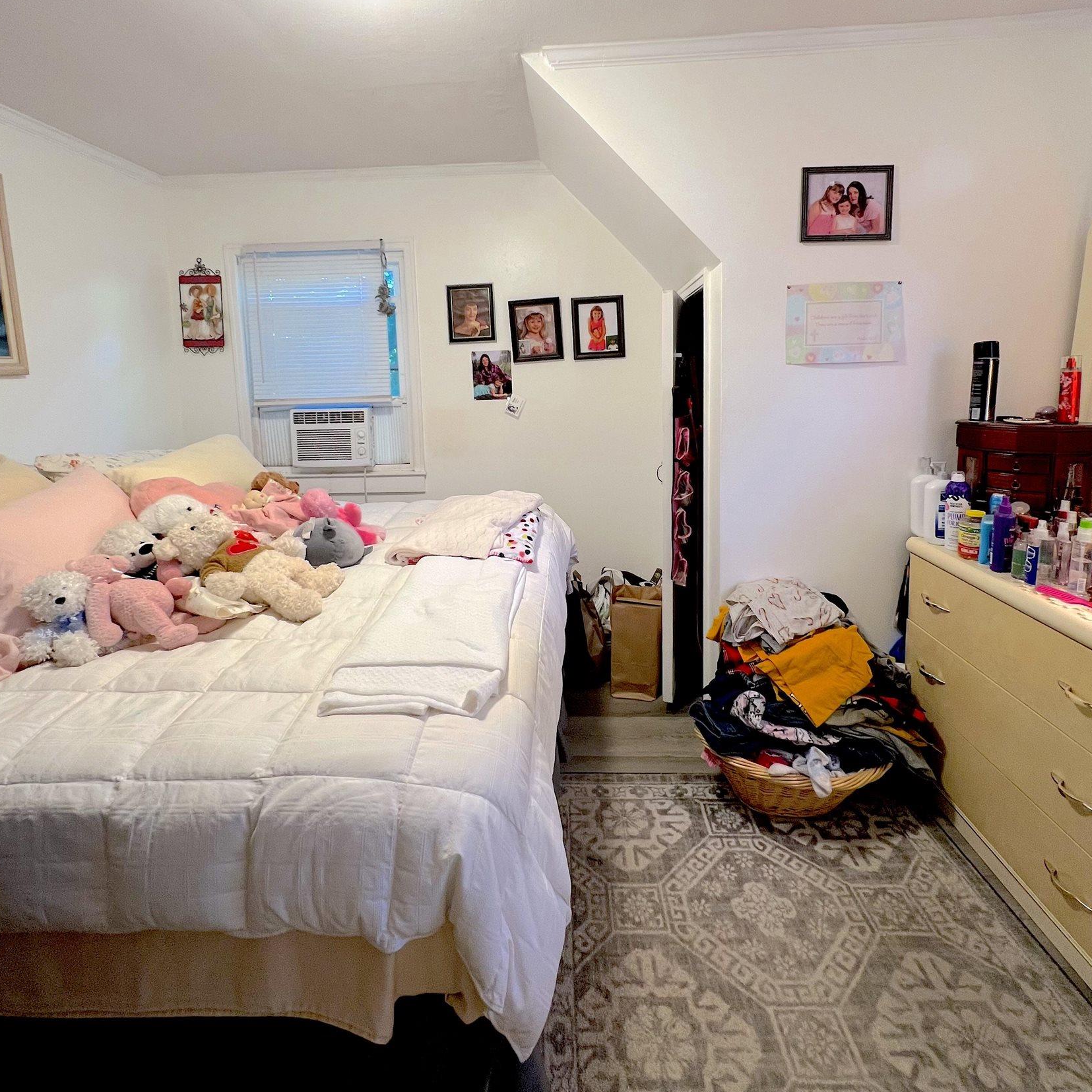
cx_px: 542
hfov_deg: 87.4
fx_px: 571
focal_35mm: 16
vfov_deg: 86.5
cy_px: 446
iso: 160
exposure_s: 1/60
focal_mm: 1.57
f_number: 1.8
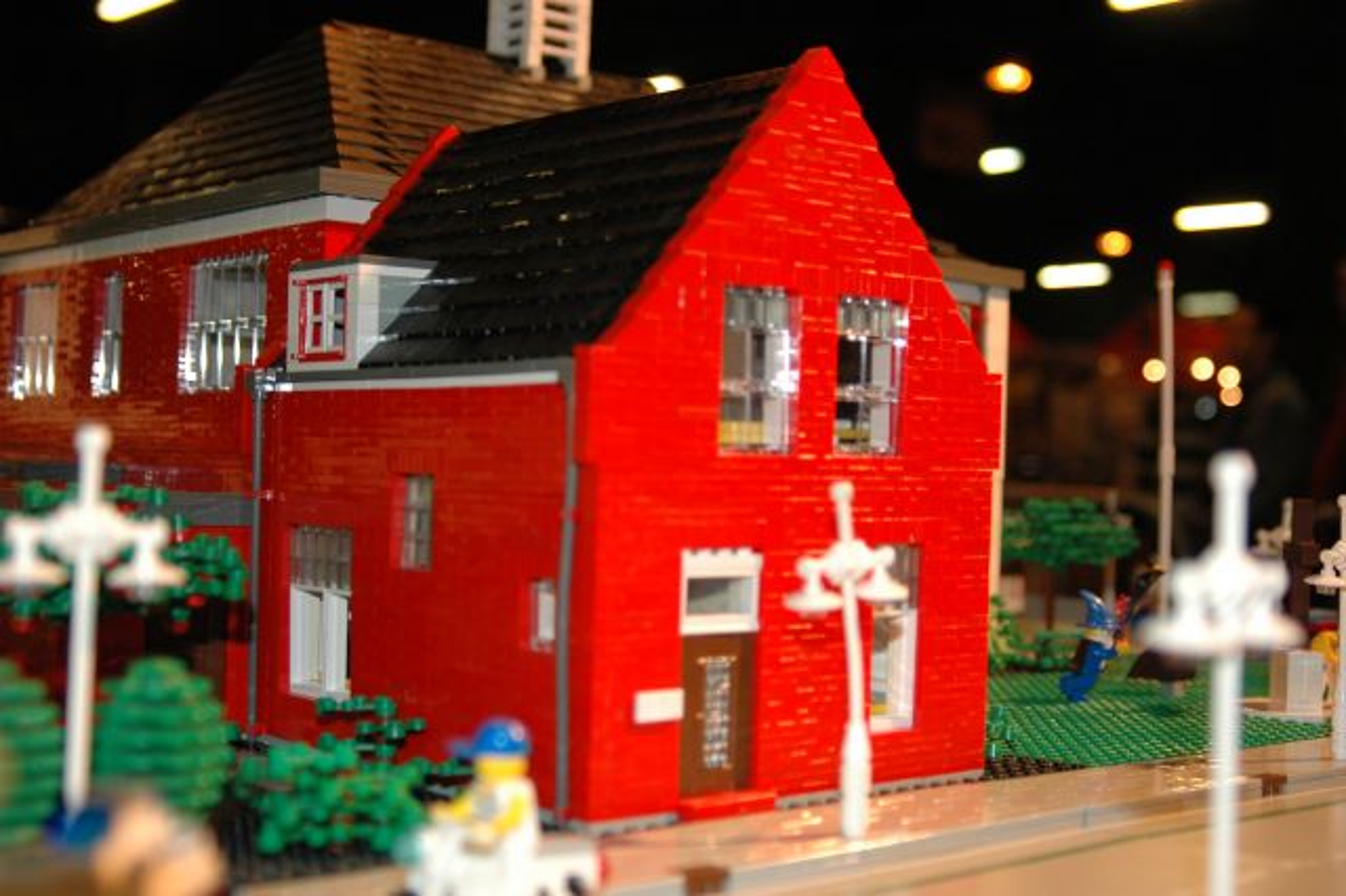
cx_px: 673
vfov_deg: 25.7
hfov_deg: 37.9
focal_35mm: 52
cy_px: 448
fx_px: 1962
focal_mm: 35
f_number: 3.8
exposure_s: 1/60
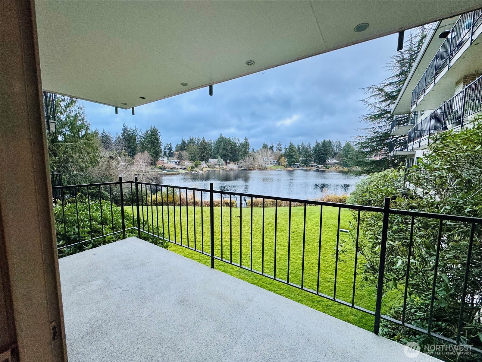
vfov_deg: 85.7
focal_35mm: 14
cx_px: 241
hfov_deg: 102.1
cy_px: 181
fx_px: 195
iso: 160
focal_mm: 2.22
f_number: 2.2
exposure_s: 1/120
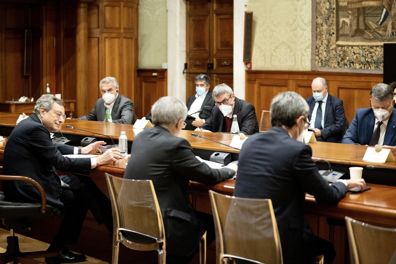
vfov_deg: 19.5
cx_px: 198
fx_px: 770
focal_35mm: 70
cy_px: 132
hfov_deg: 28.8
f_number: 2.8
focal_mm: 70
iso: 6400
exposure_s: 1/200
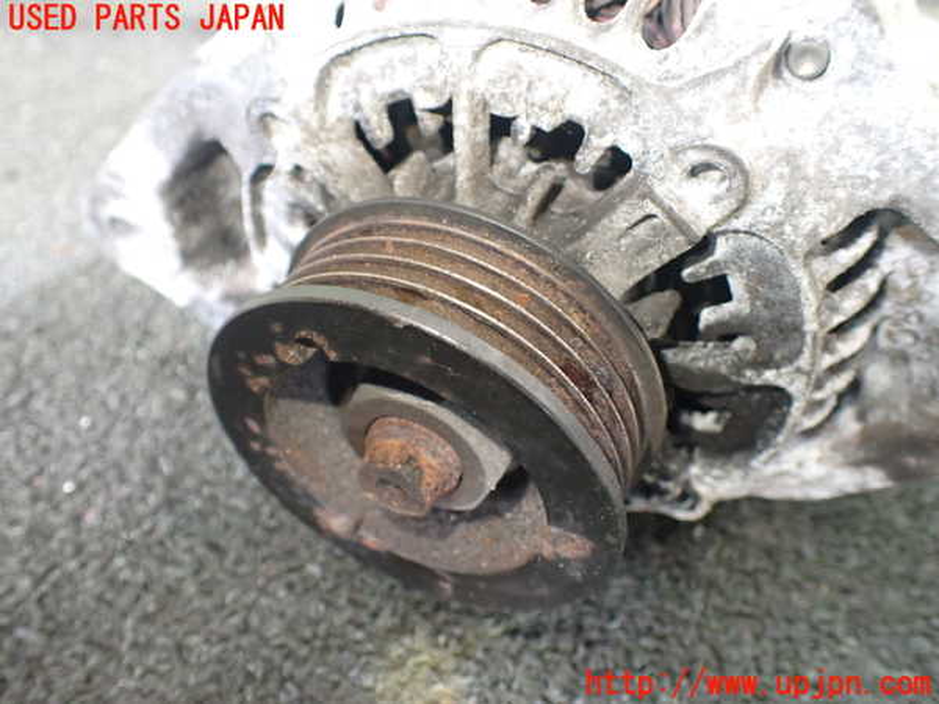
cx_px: 470
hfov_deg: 60.0
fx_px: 814
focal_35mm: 30
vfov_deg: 46.8
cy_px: 352
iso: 640
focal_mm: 5.4
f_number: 2.3
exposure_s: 1/125
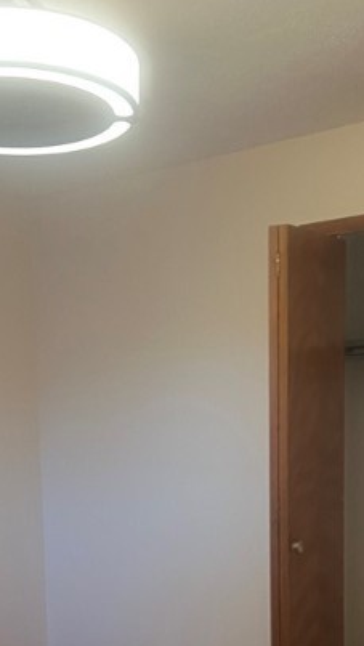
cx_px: 178
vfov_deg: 37.0
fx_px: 926
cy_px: 526
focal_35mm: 54
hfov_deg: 22.2
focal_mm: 5.7
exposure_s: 1/60
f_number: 1.5
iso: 250
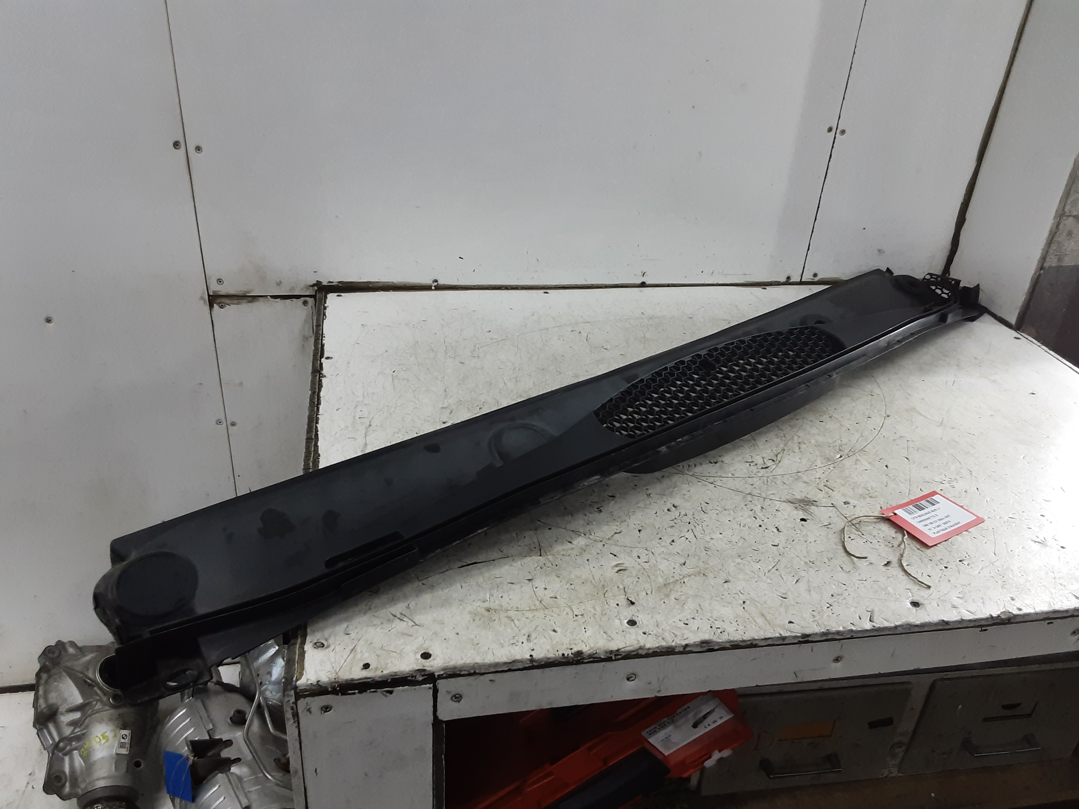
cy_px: 404
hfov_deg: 65.3
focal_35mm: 27
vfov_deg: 51.4
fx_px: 842
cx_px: 540
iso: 125
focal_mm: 2.91
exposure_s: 1/50
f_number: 1.9
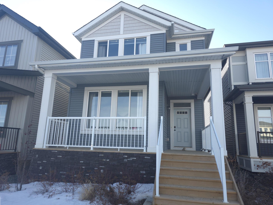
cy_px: 102
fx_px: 189
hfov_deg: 71.6
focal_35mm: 24
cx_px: 133
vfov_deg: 56.8
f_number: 1.7
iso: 125
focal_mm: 6.3
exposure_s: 1/1500
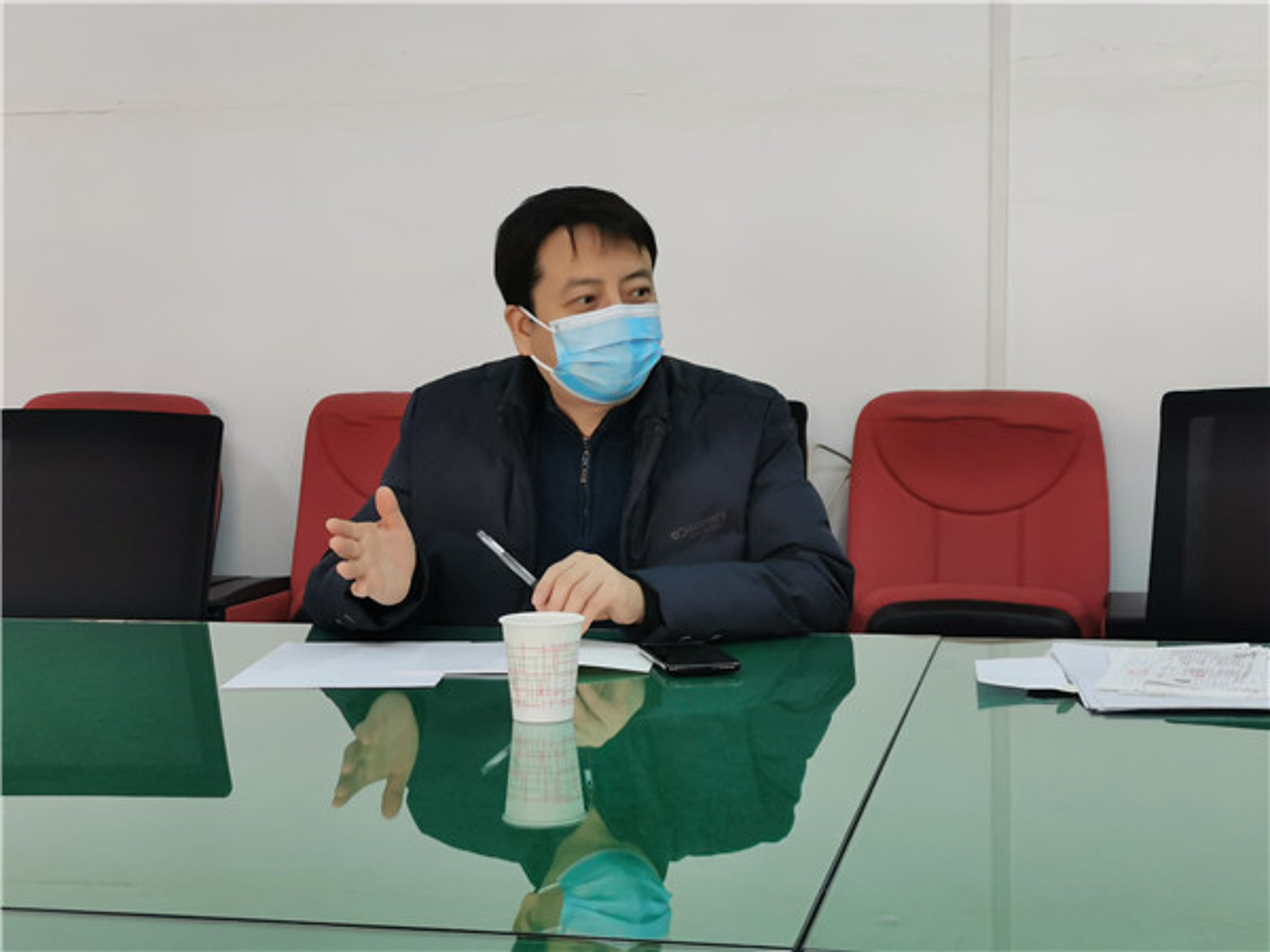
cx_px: 635
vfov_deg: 27.0
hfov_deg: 35.5
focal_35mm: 54
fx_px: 1981
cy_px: 476
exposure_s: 1/100
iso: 200
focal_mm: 5.58
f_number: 1.8
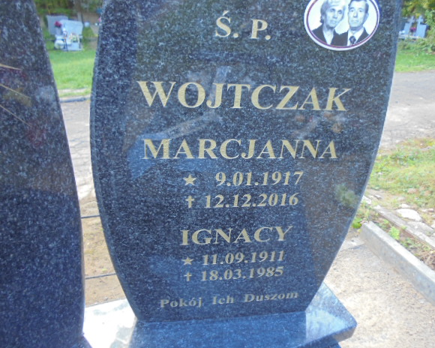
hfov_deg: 62.2
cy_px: 173
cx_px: 228
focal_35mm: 28
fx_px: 360
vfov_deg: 51.5
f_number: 3.5
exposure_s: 1/30
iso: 160
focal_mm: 4.6
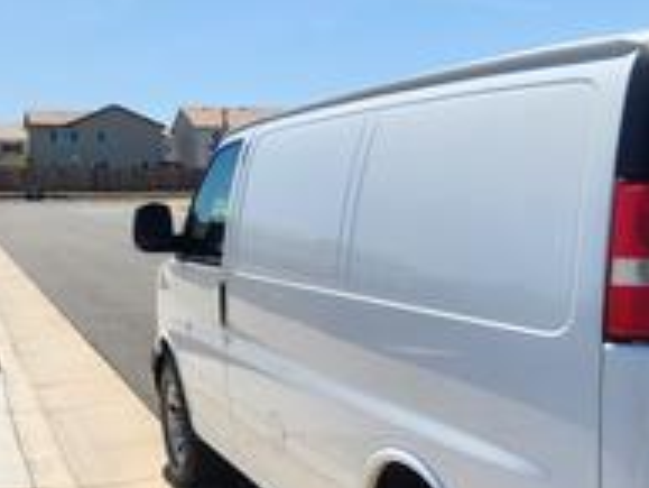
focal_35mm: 60
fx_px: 1126
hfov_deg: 31.8
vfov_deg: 24.3
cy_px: 333
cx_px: 457
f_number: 1.8
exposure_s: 1/2378
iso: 20
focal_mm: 5.4
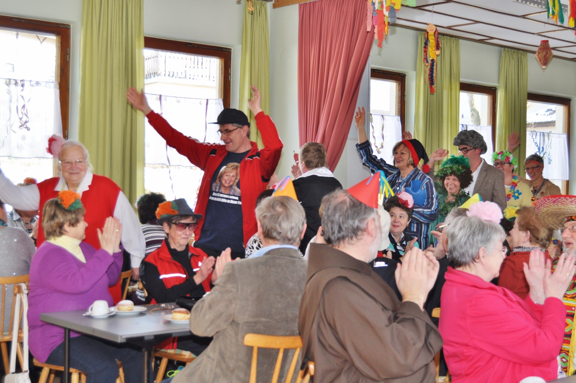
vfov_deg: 23.7
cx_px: 288
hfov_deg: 35.1
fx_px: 911
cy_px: 192
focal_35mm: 57
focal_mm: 38
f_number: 5.6
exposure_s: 1/125
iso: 400
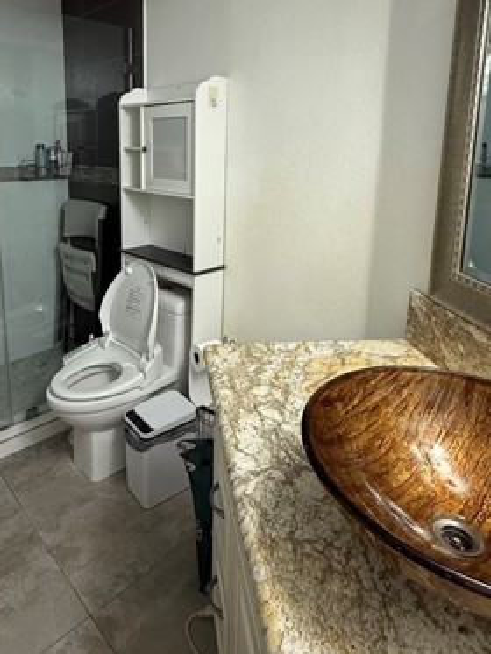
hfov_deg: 56.1
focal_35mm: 24
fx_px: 454
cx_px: 182
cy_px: 224
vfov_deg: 69.8
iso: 250
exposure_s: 1/60
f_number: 2.2
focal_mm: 2.22
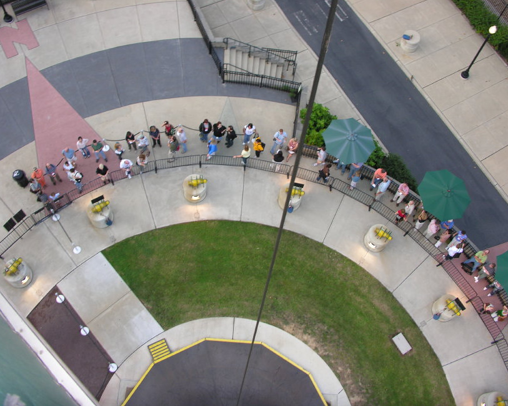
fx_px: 556
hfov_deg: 49.1
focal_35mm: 37
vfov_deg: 40.1
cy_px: 201
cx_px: 251
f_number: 2.8
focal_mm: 8.9
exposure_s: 1/30
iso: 60
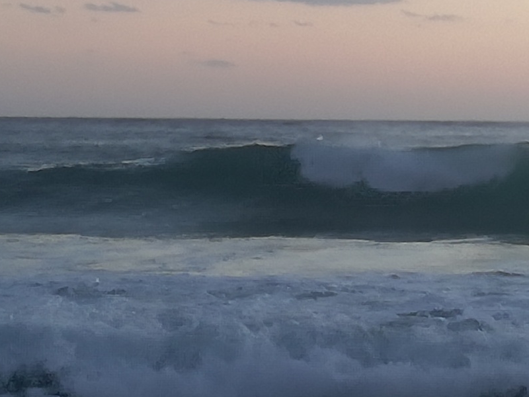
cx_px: 520
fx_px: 2934
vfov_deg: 7.7
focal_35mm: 192
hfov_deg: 10.2
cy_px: 75
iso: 100
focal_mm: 3.79
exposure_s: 1/33.3
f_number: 2
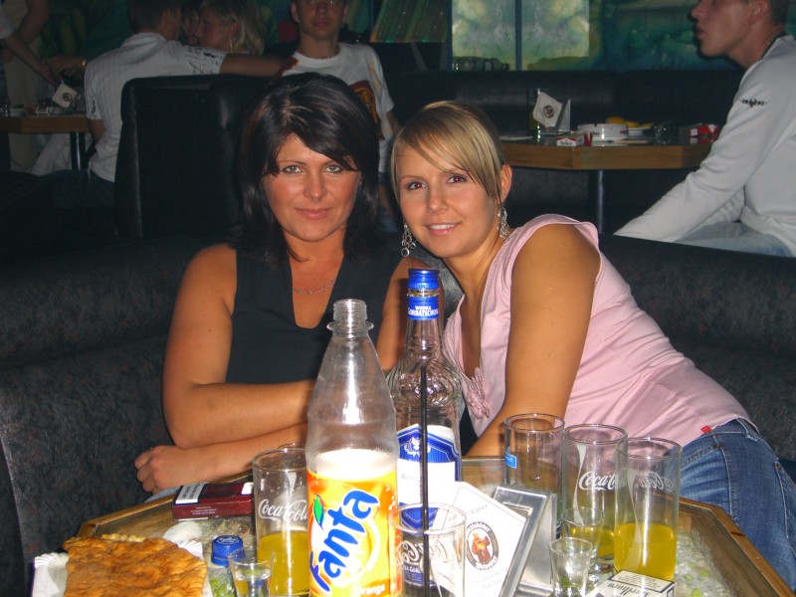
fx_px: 1311
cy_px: 298
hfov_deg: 33.8
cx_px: 398
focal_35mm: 57
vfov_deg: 25.7
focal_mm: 11.8
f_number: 3.6
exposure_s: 1/60
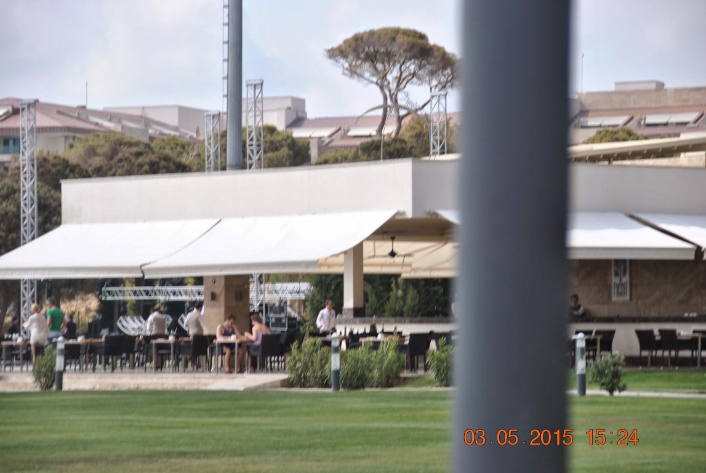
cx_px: 353
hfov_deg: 13.0
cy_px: 236
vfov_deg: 8.7
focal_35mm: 158
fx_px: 3093
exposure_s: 1/500
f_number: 5.6
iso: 140
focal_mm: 105
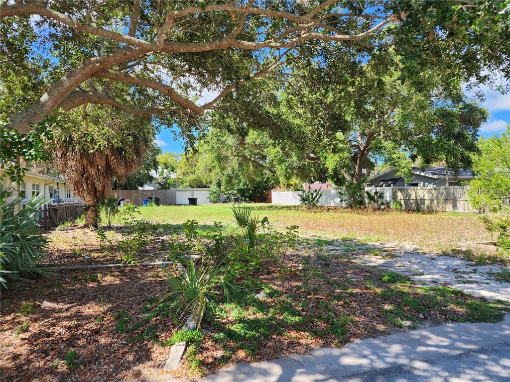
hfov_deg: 73.9
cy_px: 191
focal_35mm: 23
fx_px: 339
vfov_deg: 58.9
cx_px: 255
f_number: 1.8
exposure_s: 1/326
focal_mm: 6.4
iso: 12
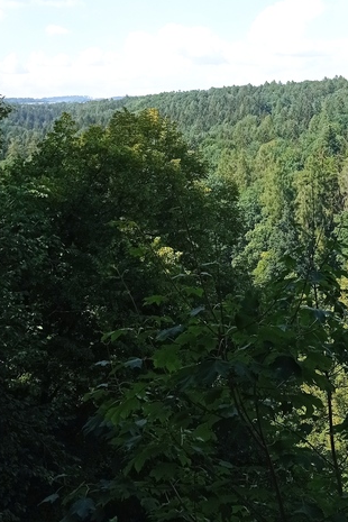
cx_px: 267
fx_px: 725
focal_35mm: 50
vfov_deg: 39.2
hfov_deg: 26.6
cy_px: 182
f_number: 1.79
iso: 105
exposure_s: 1/2128
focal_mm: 4.74
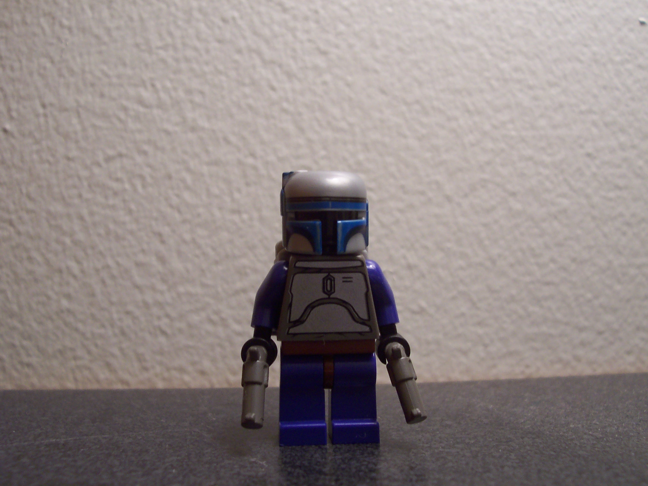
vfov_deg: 38.7
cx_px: 324
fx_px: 693
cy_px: 243
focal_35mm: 37
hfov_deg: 50.1
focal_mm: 5.6
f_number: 2.8
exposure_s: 1/30
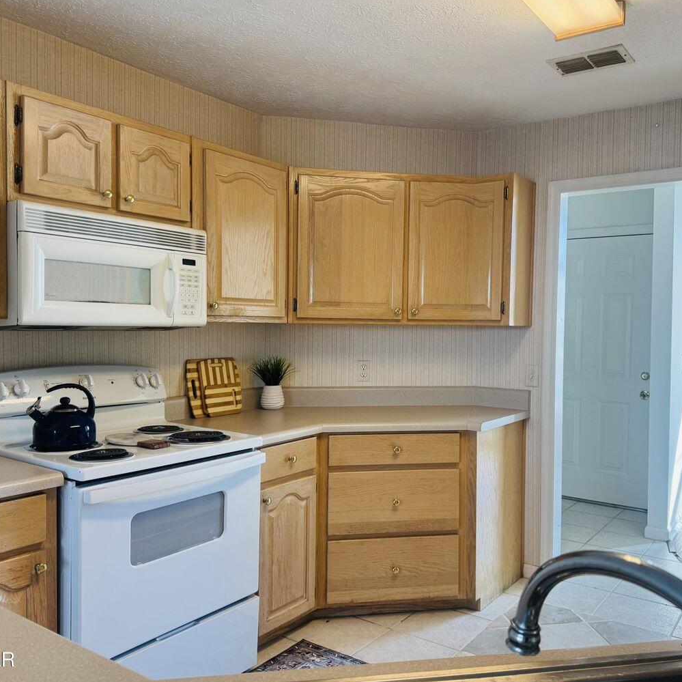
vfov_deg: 55.6
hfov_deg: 55.6
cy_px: 342
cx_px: 363
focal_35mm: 29
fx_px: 646
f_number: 1.78
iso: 100
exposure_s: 1/159
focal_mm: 6.76
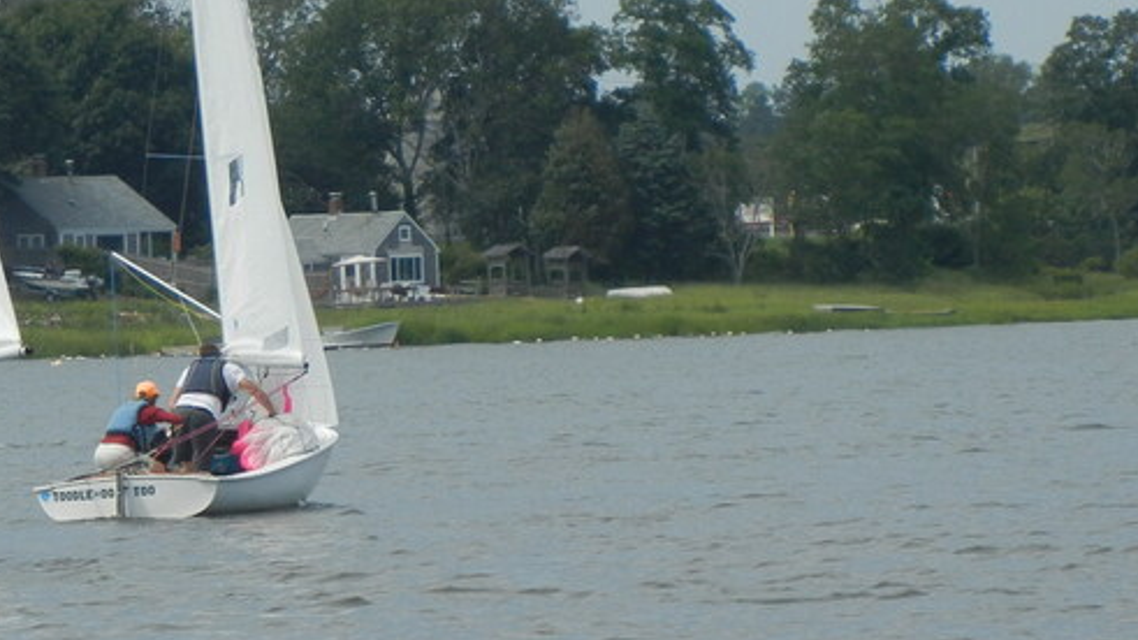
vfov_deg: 3.1
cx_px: 285
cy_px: 369
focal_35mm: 395
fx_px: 11917
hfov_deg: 5.5
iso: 160
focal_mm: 31.4
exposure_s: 1/275
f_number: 9.2
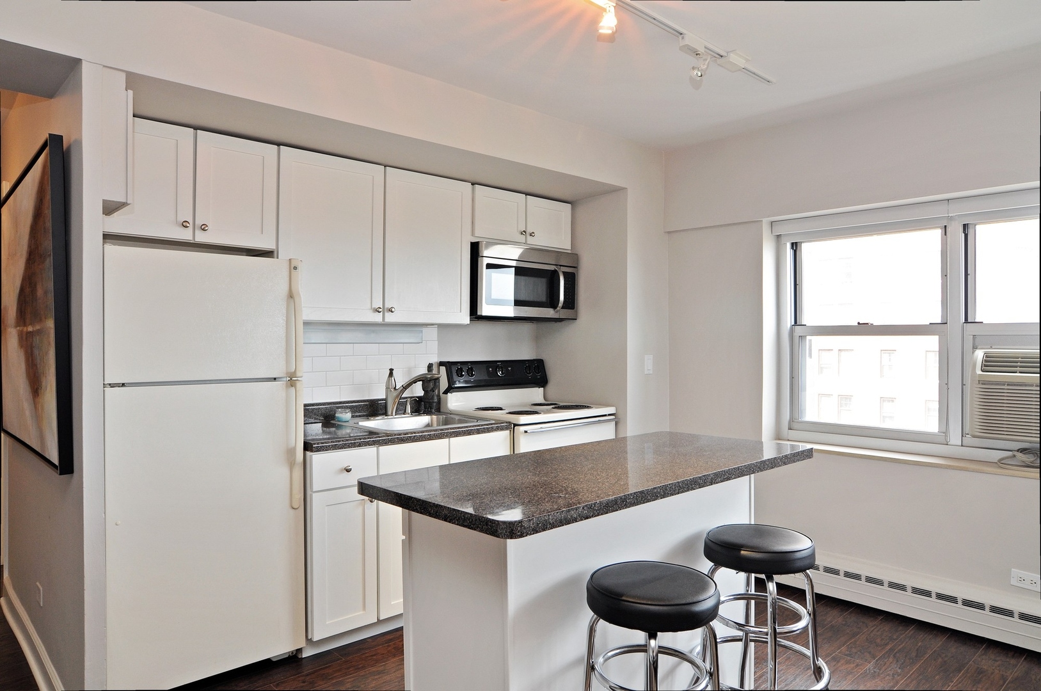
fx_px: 650
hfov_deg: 77.4
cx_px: 520
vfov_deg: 56.0
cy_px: 346
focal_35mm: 22
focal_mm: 15
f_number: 9
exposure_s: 1/13
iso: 200
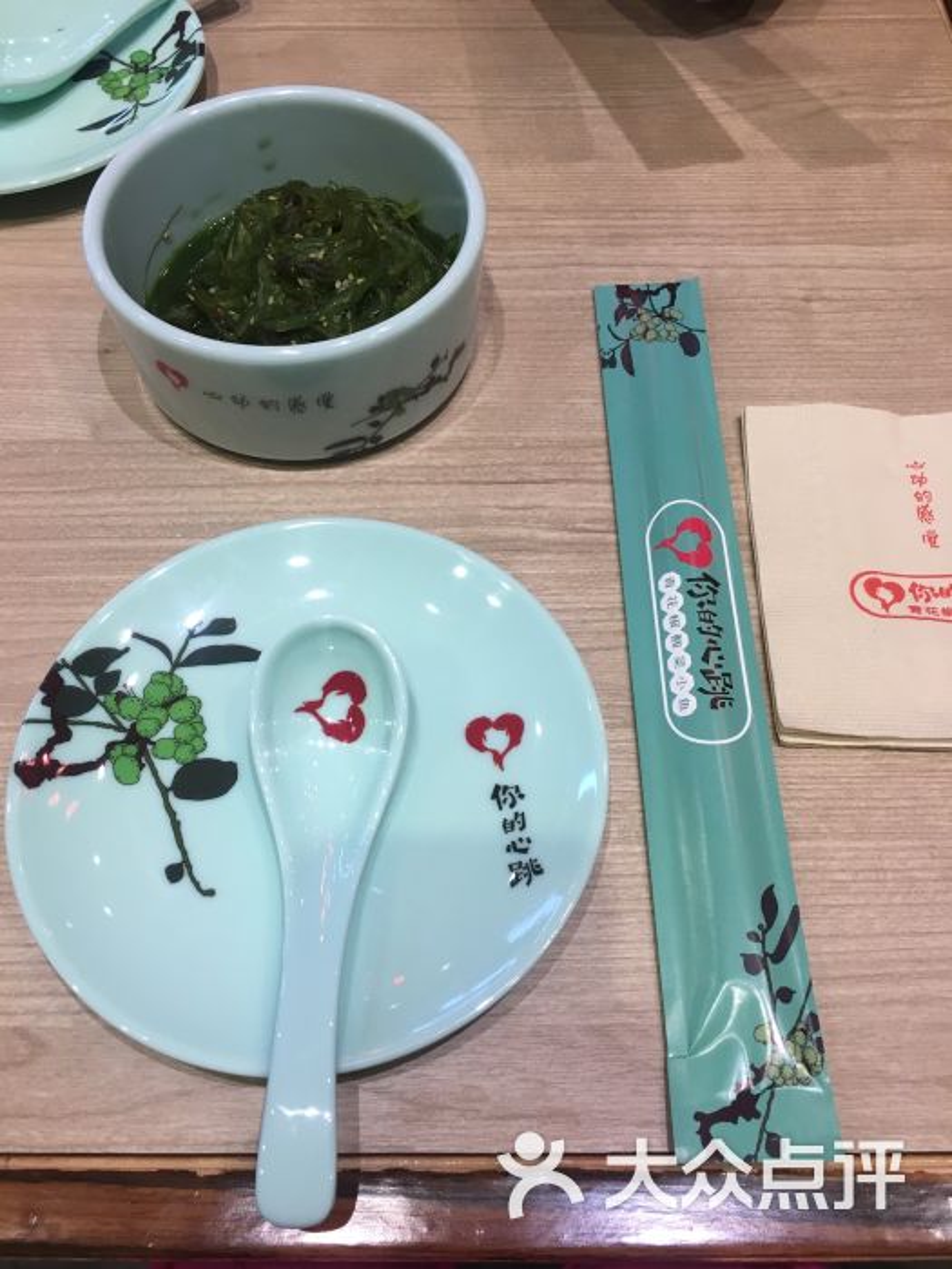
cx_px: 476
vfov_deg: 61.7
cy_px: 634
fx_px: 1063
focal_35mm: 29
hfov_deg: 48.2
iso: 50
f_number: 2.2
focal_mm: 4.15
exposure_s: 1/33
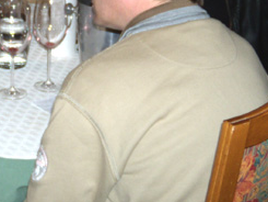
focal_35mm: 88
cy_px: -27
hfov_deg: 20.9
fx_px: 682
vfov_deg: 16.2
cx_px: -45
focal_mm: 6.4
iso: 100
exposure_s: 1/30
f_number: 3.6
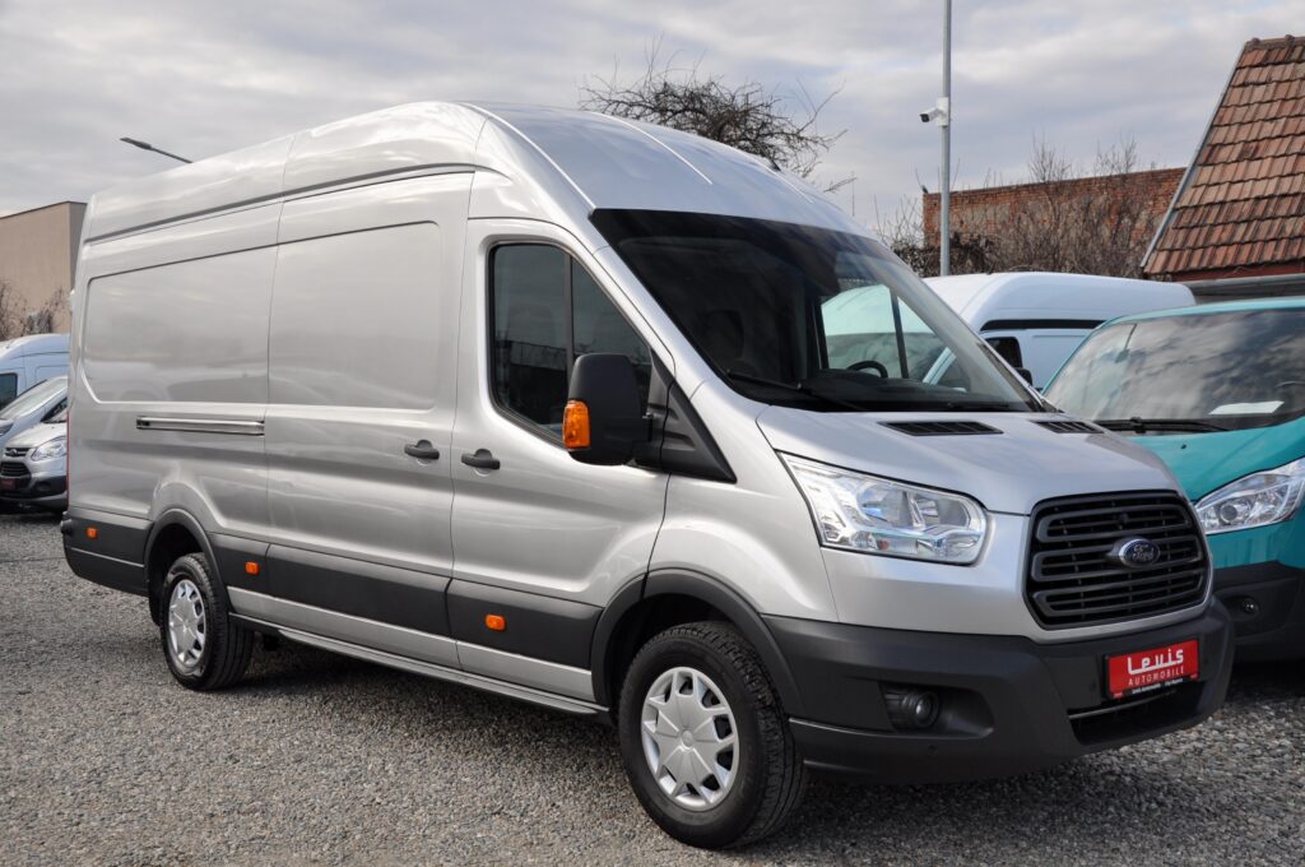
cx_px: 652
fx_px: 1412
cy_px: 434
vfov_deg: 34.1
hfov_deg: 49.6
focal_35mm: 39
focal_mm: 26
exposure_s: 1/250
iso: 500
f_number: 8
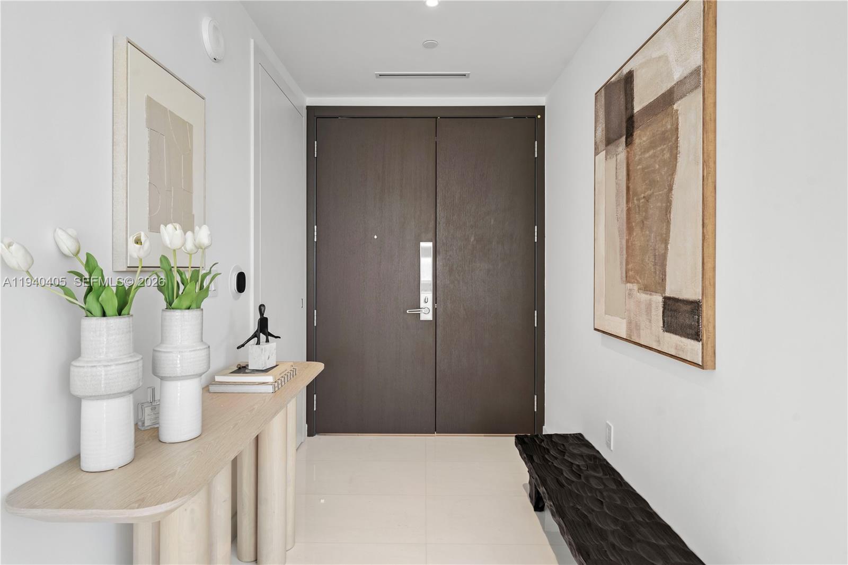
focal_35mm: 19
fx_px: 447
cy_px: 282
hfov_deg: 86.9
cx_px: 424
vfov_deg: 64.5
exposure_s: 1/8
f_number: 8
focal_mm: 19
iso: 320
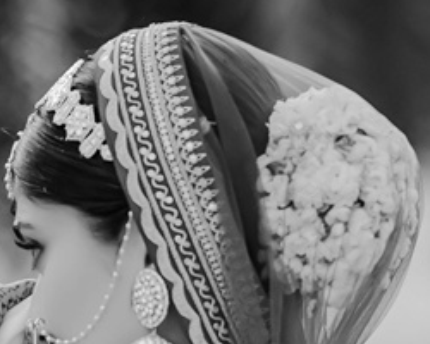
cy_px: 465
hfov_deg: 4.0
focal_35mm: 476
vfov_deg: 3.2
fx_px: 6058
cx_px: -241
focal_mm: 85
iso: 800
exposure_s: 1/800
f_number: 2
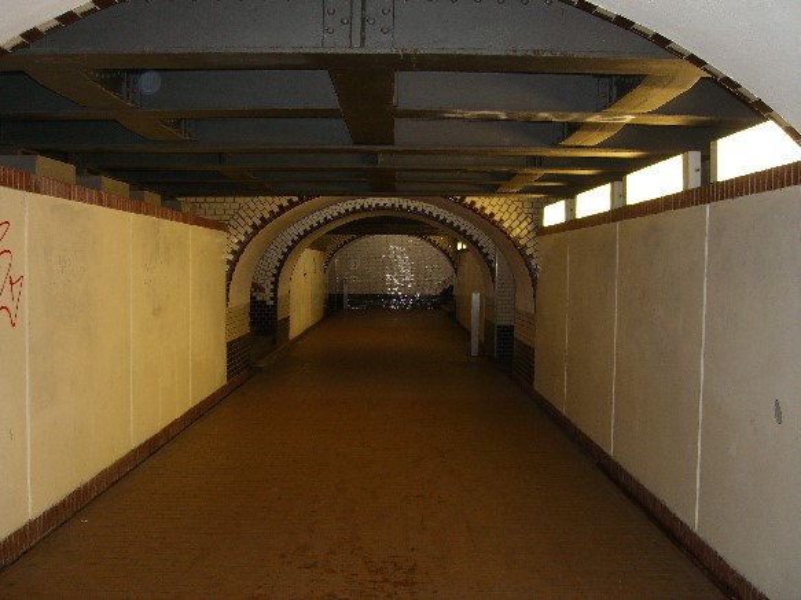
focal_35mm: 38
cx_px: 400
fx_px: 879
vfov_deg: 37.7
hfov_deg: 49.0
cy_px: 300
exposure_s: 1/60
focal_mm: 7.9
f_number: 2.8
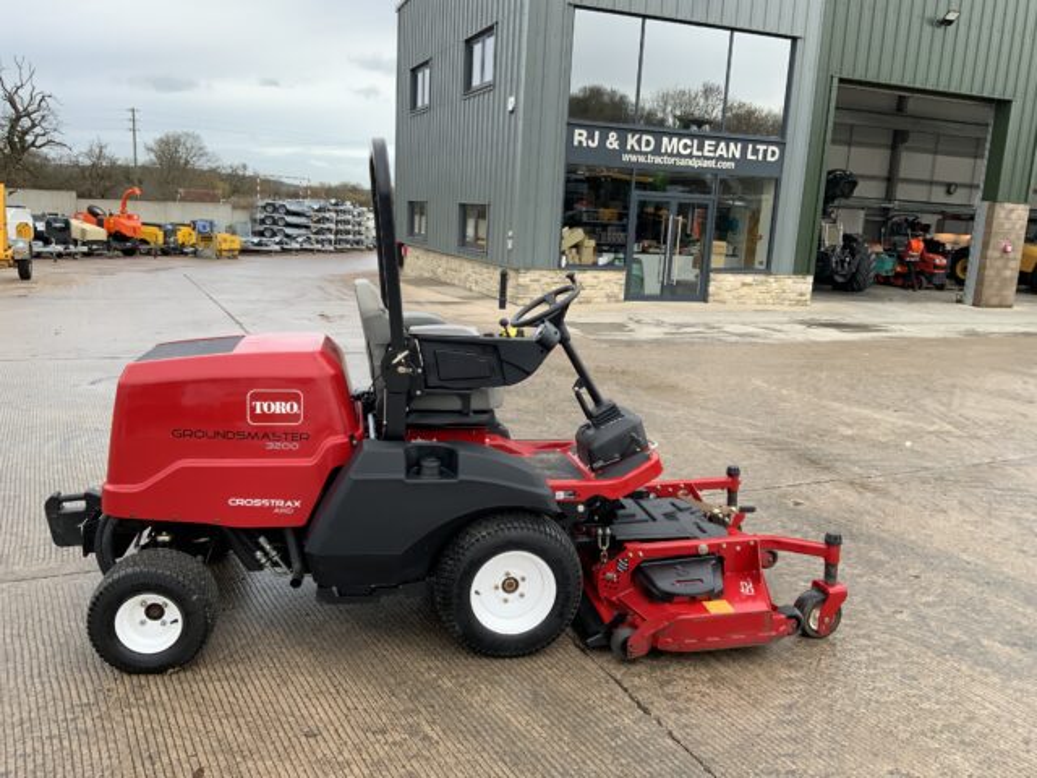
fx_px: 869
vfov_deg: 48.2
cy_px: 389
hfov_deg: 61.7
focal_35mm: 29
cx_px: 518
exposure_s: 1/152
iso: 16
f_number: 1.8
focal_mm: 3
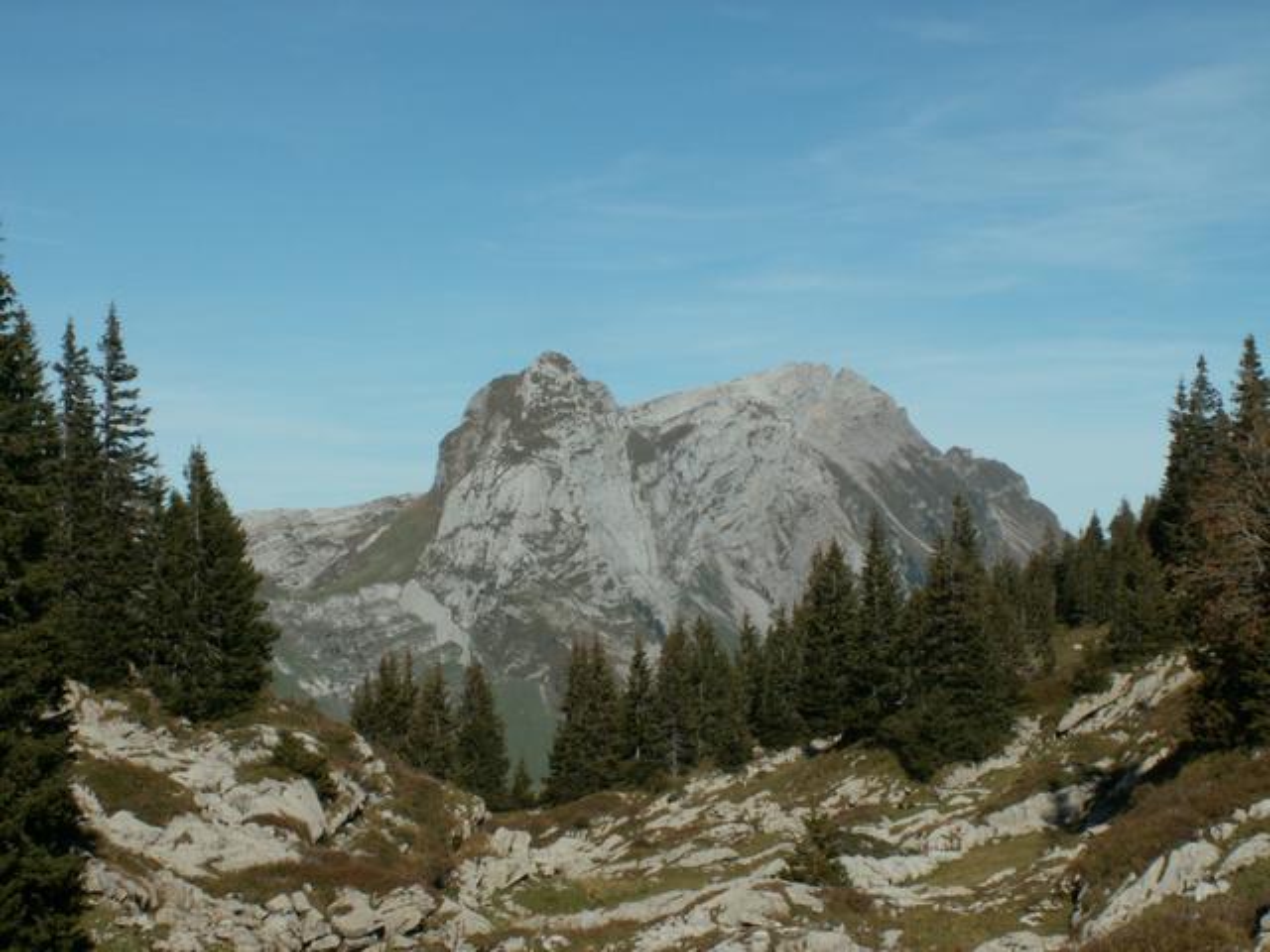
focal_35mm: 69
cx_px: 635
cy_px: 476
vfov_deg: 21.3
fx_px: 2531
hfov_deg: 28.2
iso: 50
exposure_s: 1/250
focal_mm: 11.49
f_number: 8
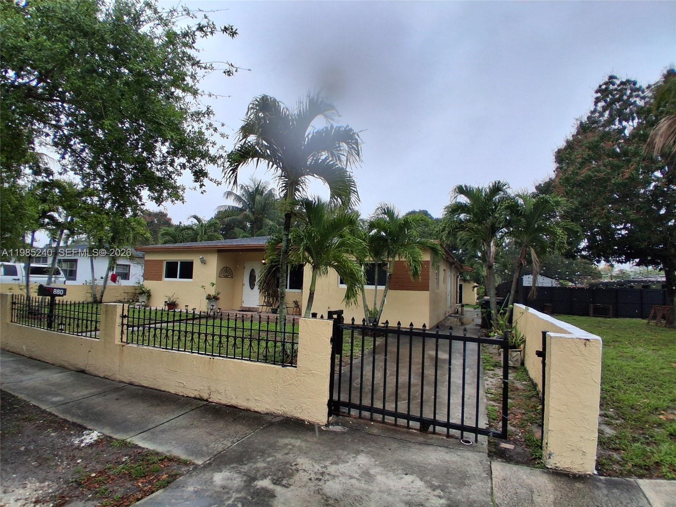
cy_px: 254
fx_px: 332
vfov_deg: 74.7
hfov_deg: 91.0
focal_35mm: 17
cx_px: 338
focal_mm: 1.4
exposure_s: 1/1323
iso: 50
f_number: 2.2
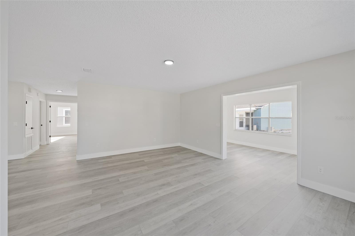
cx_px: 178
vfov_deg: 85.4
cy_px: 118
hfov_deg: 108.3
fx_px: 128
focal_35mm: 13
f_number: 8
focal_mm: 13
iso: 320
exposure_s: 1/4
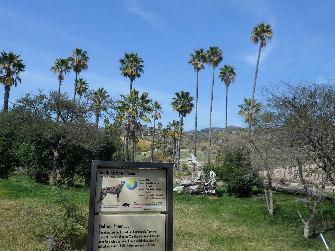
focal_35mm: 34
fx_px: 329
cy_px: 126
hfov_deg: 54.0
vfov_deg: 41.8
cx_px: 168
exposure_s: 1/125
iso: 80
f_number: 10.4
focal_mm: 5.7
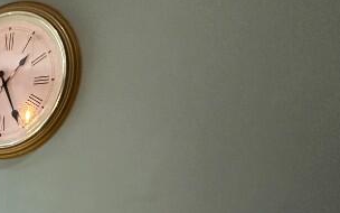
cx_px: -135
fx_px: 463
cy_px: 370
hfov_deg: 29.5
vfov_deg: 19.9
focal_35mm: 50
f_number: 2.2
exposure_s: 1/50
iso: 400
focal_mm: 2.22
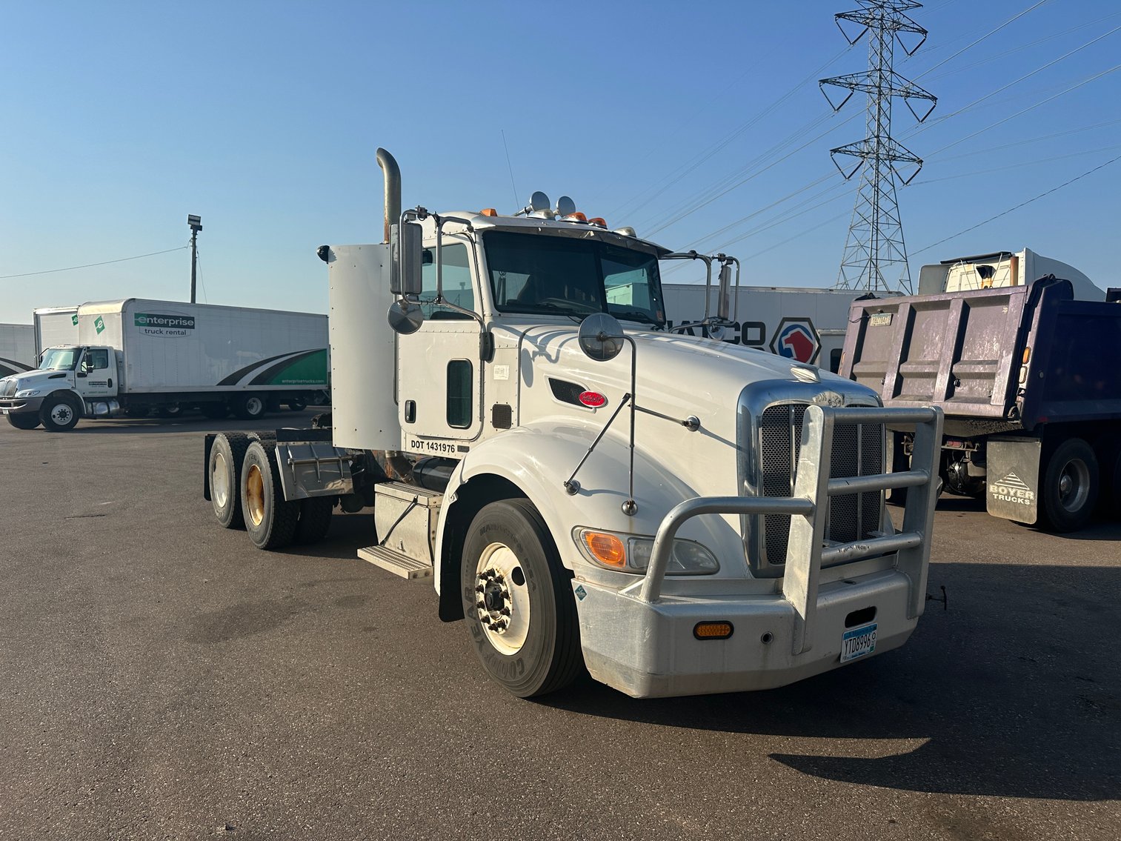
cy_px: 420
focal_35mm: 24
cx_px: 560
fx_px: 777
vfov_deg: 56.8
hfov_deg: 71.6
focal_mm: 6.86
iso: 80
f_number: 1.78
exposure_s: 1/7576
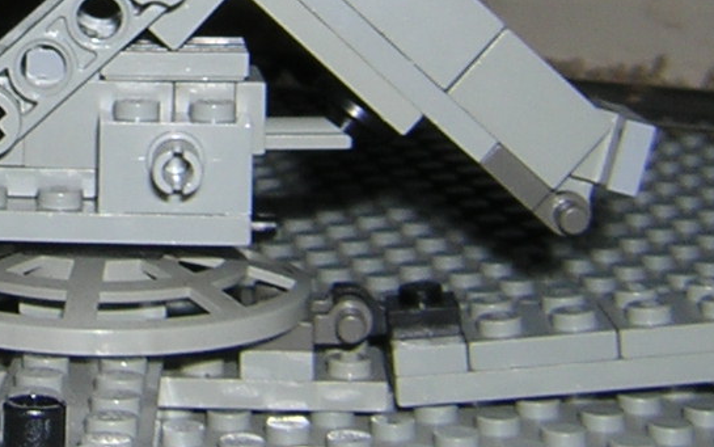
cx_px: 4
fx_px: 2180
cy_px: 7
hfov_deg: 18.1
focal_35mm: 112
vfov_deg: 11.6
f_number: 5.2
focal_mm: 4.7
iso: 100
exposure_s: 1/60.1
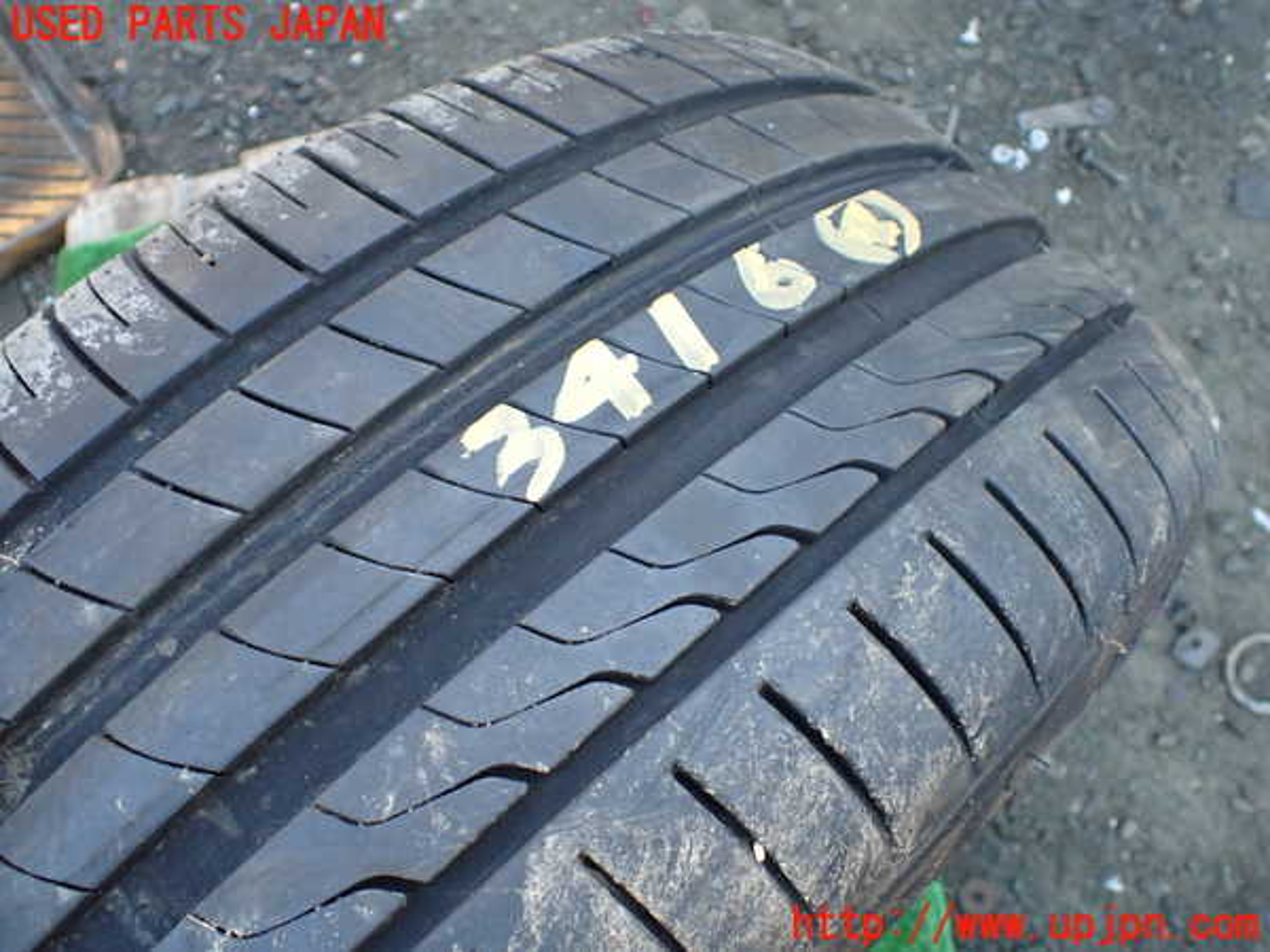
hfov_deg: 60.0
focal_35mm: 30
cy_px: 476
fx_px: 1101
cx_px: 635
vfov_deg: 46.8
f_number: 2.3
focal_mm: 5.4
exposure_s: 1/125
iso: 500
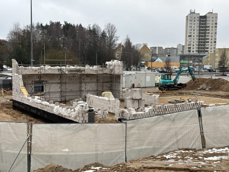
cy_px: 86
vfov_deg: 30.3
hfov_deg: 39.7
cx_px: 114
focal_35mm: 48
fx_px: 318
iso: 64
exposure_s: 1/210
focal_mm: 6.86
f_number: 1.78
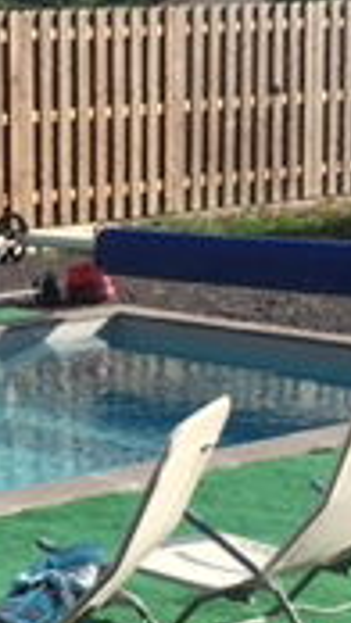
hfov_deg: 10.1
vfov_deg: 18.4
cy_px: 448
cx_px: -179
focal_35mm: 116
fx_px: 1917
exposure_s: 1/1538
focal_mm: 4.15
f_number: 2.2
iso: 25
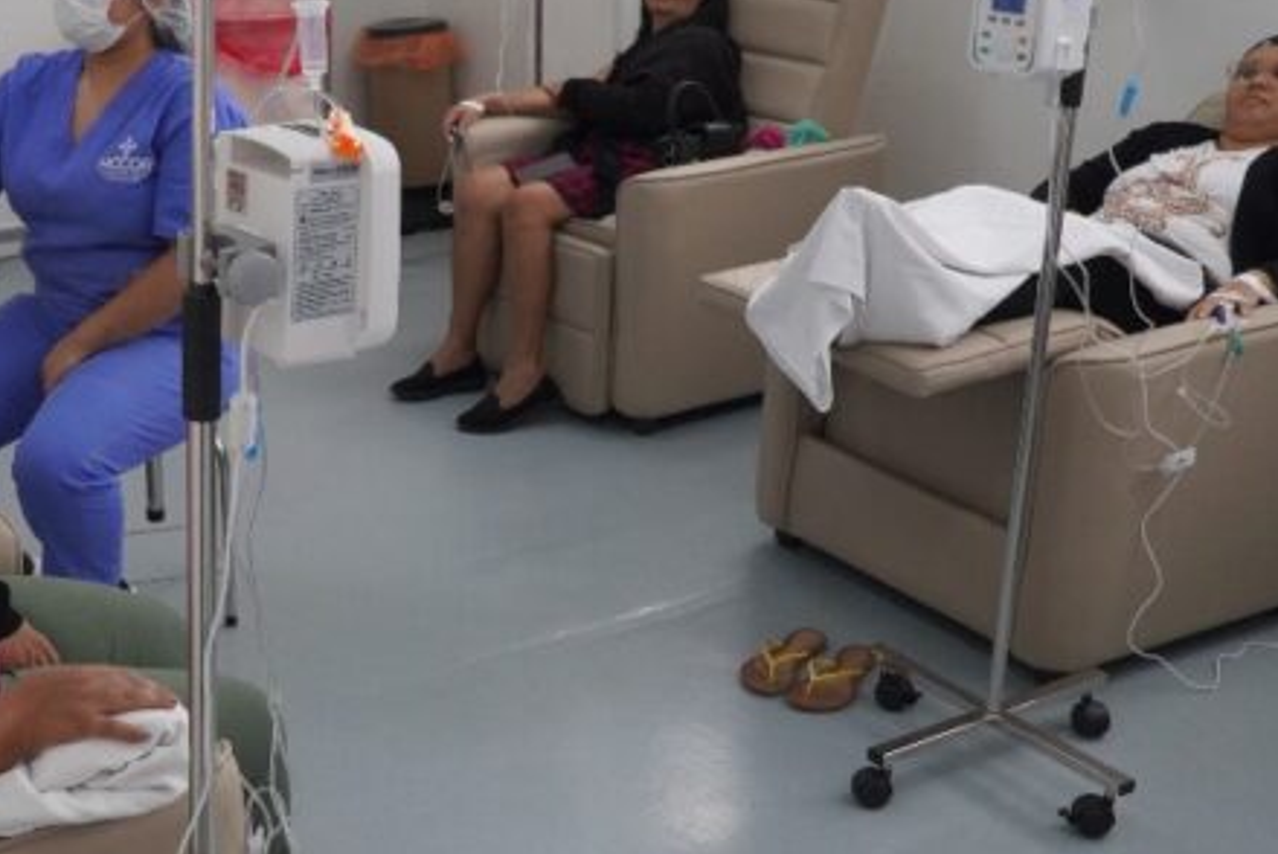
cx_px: 314
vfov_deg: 27.6
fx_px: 1741
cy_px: 427
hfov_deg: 39.2
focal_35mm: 49
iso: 2000
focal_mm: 18
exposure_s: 1/125
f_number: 8
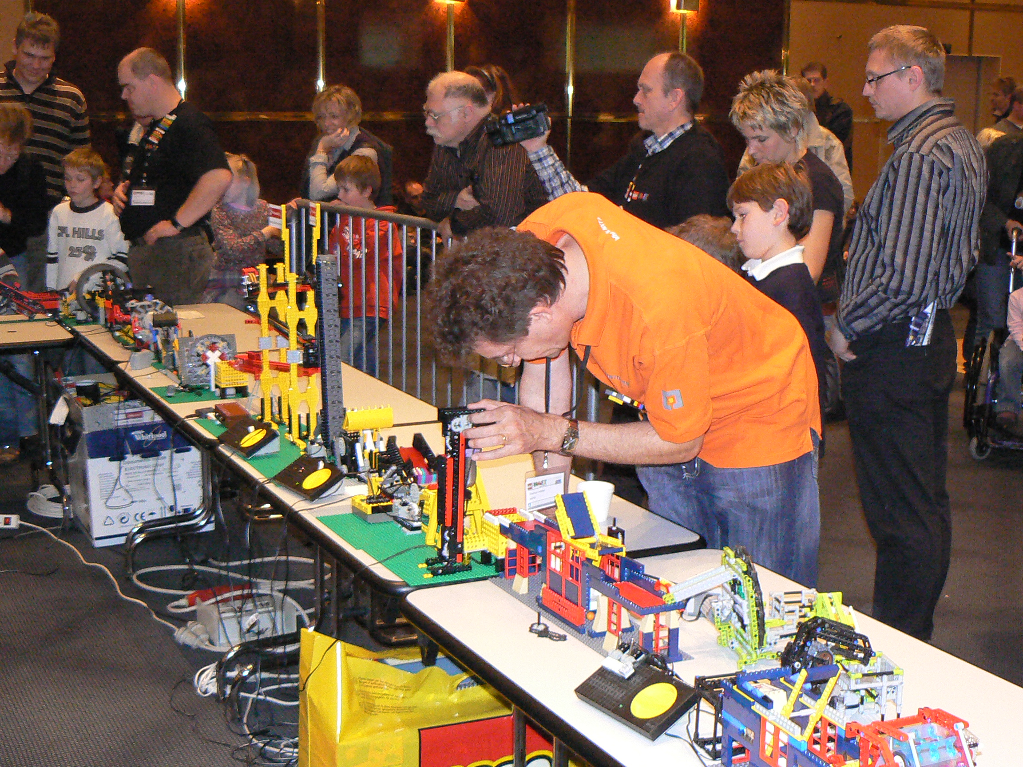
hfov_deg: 36.8
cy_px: 384
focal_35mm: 52
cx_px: 512
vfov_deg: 28.0
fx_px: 1537
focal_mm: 7.2
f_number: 2.8
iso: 250
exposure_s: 1/25
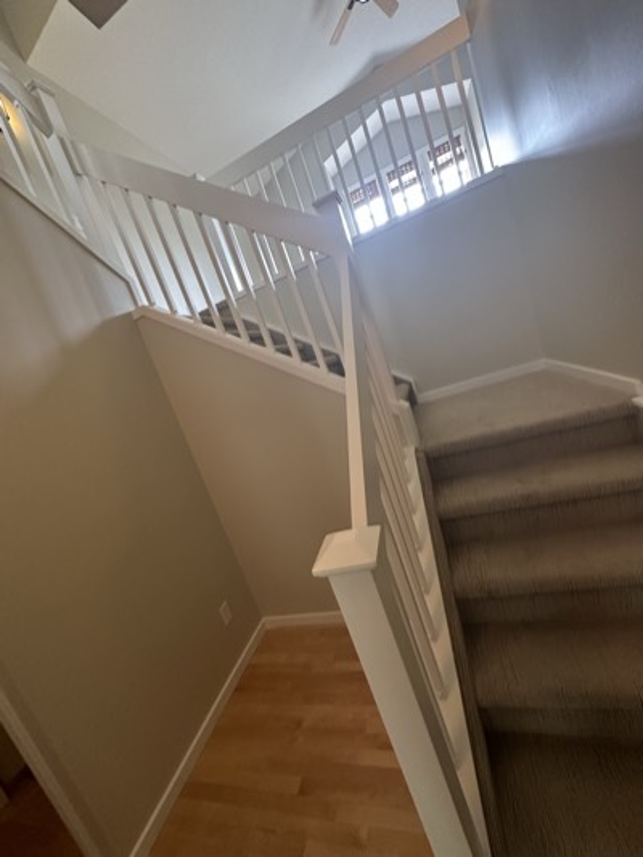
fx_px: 347
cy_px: 428
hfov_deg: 85.7
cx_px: 322
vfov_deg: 102.1
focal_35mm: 14
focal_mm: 2.22
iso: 640
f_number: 2.2
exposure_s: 1/60
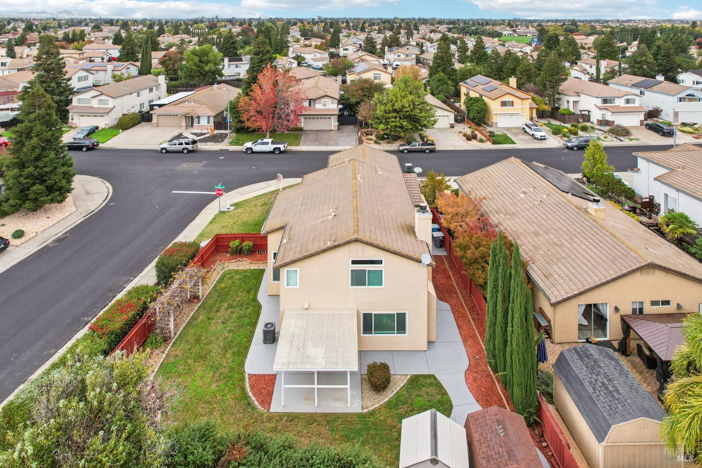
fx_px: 429
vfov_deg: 57.2
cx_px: 351
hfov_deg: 78.6
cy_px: 234
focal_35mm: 22
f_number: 2.8
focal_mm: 8.4
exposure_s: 1/320
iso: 140
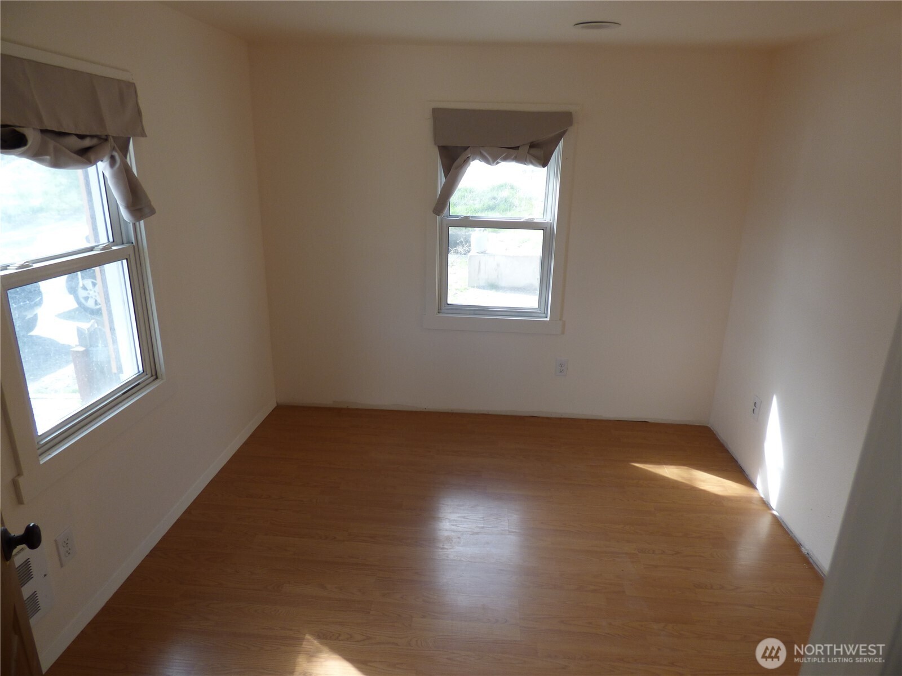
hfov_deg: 81.7
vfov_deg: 66.0
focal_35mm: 20
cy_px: 338
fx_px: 521
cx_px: 451
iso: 100
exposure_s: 1/80
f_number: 2.8
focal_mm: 3.58
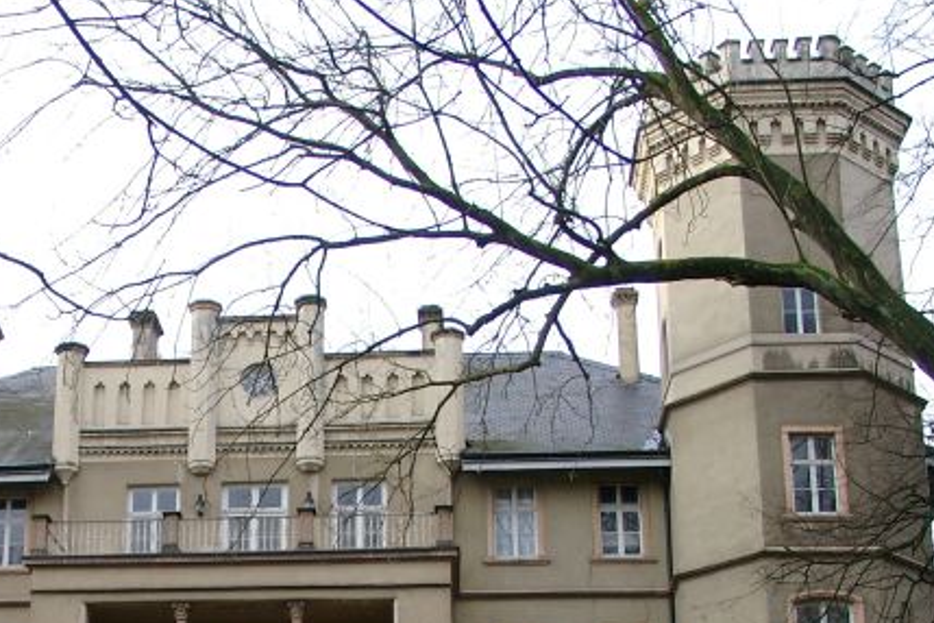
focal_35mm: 66
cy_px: 608
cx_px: 209
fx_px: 1712
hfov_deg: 29.9
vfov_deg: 20.0
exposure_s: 1/170
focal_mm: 7.13
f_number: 2.8
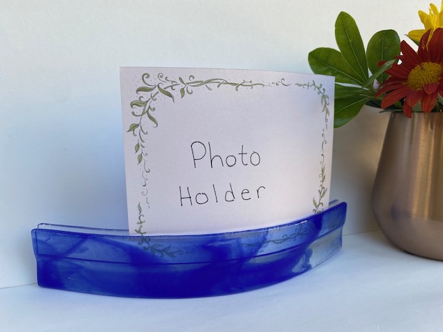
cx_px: 222
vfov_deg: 53.1
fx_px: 333
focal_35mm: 26
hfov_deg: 67.3
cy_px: 166
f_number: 1.8
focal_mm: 4.25
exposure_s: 1/127
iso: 32
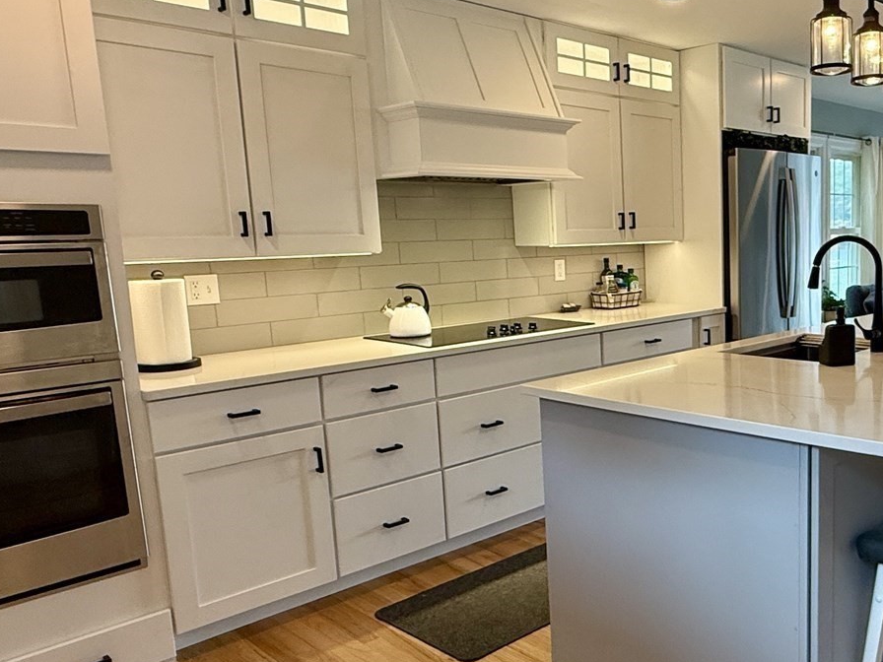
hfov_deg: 53.6
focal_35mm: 32
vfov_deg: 44.1
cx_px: 686
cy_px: 358
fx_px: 816
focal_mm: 2.22
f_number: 2.2
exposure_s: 1/120
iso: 200
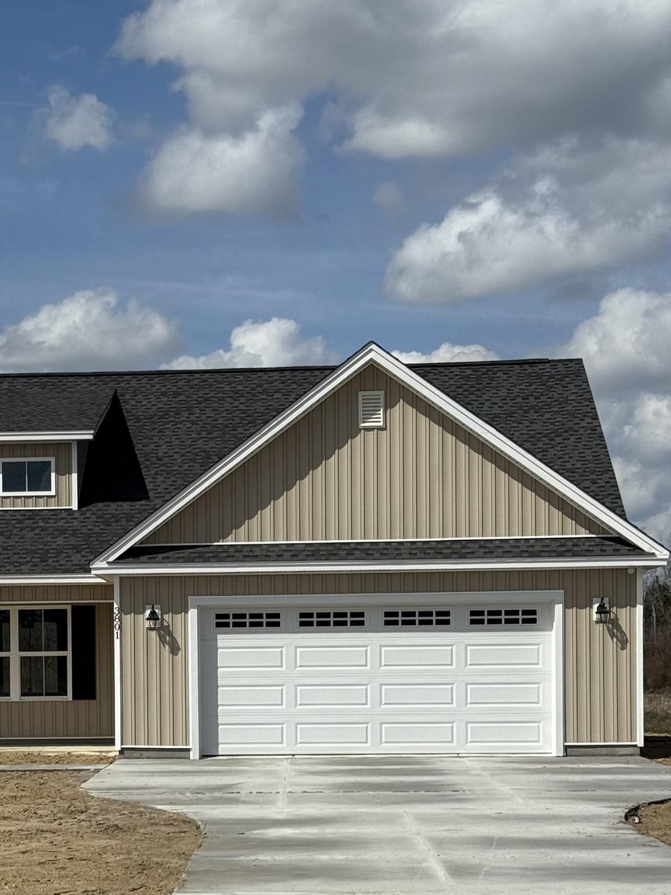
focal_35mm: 89
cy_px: 692
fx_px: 2301
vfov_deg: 21.8
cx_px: 78
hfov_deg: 16.4
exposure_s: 1/11364
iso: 64
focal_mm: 6.76
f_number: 1.78
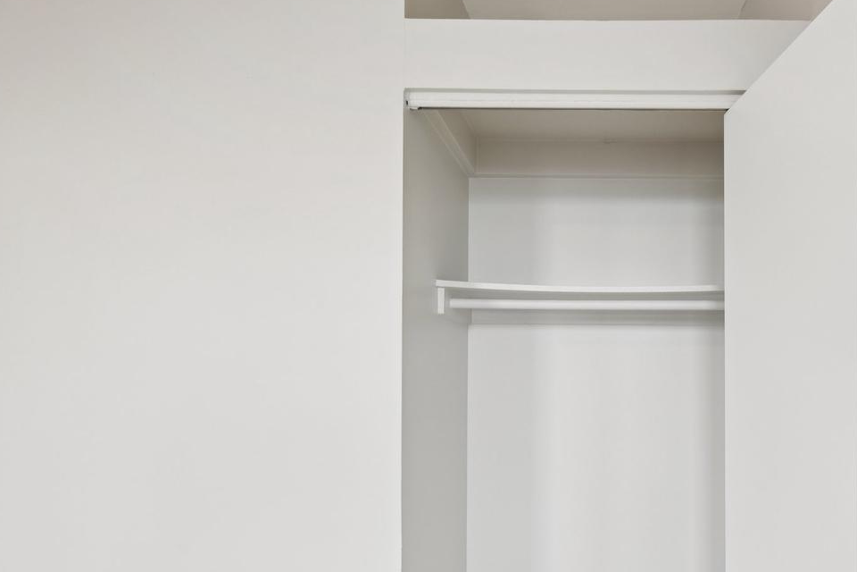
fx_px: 500
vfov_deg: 58.4
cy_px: 373
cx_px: 603
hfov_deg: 77.3
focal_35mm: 21
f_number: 8
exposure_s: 1/13
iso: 400
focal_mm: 14
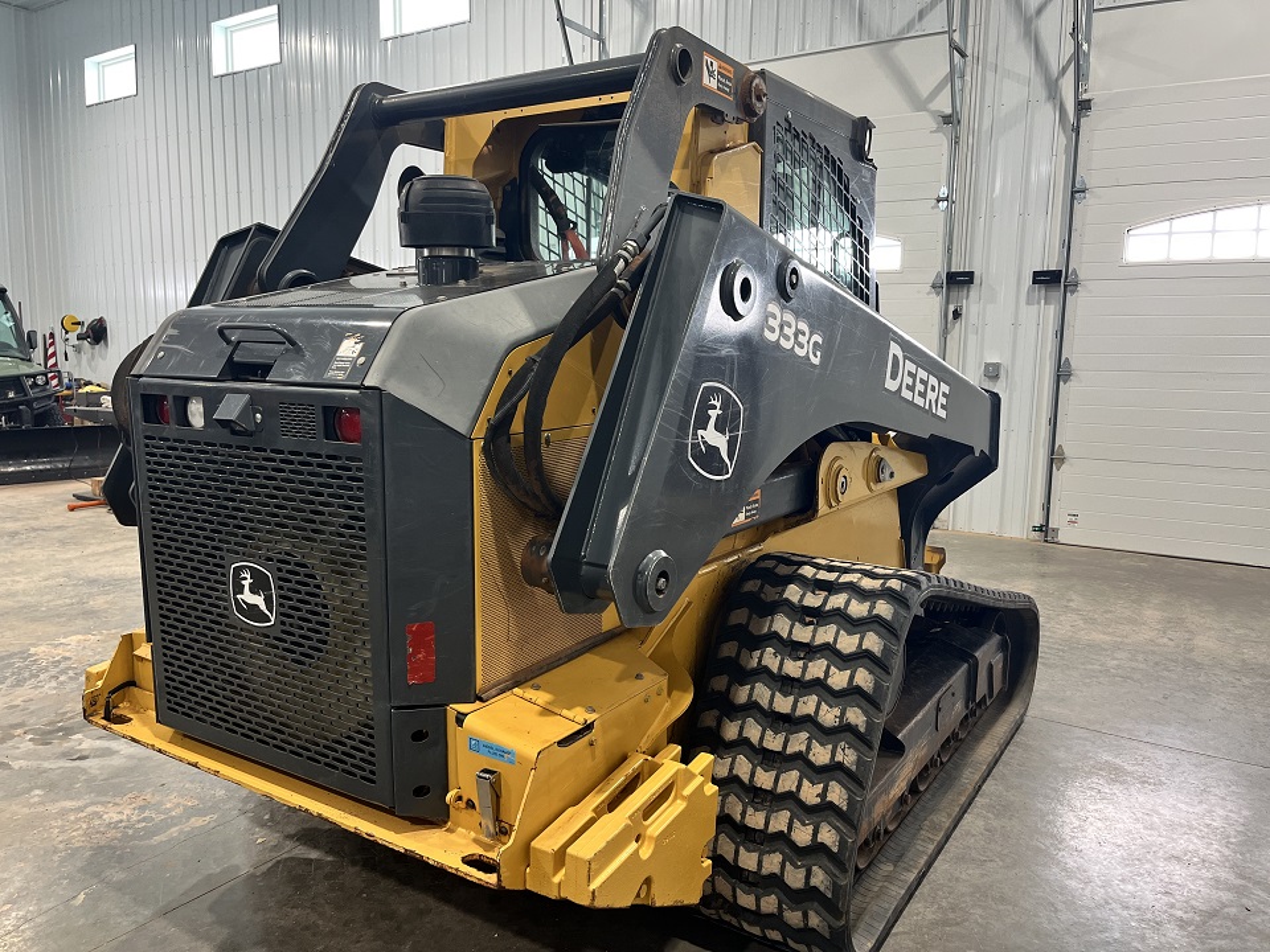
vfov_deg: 53.1
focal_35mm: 26
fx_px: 954
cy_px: 476
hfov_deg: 67.3
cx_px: 635
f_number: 1.6
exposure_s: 1/120
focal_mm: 5.1
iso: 125
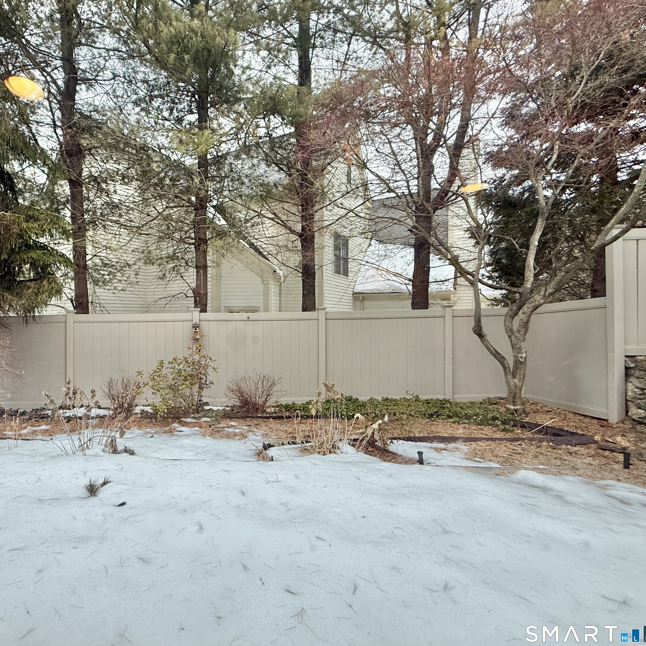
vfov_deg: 84.0
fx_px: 359
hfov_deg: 81.1
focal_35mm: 17
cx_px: 214
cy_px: 316
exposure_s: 1/99
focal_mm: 2.22
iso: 160
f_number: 2.2
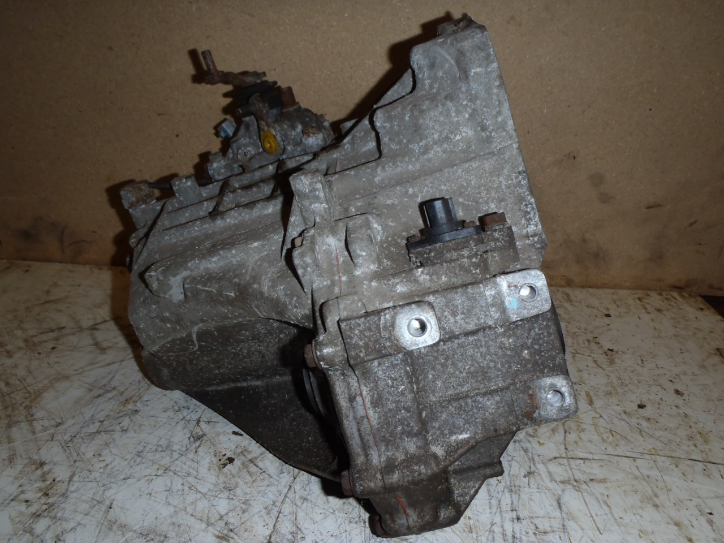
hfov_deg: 63.4
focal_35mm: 28
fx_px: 586
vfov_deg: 49.7
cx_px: 362
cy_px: 272
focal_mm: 5
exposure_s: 1/30
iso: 100
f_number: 3.9
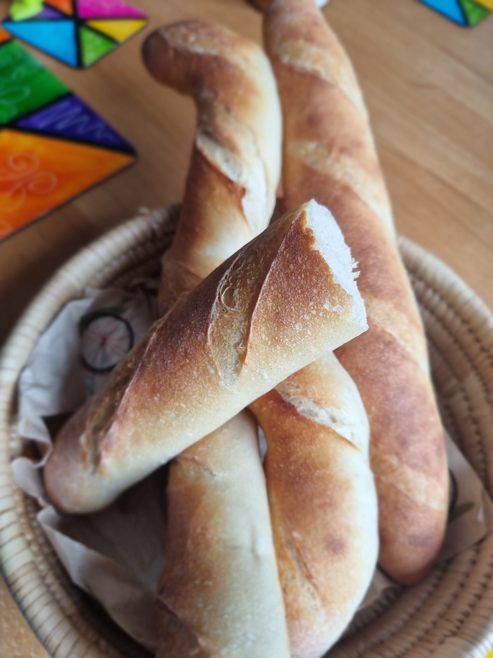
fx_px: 456
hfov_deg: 56.8
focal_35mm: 24
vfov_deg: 71.6
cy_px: 329
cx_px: 246
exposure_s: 1/50
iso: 80
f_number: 1.8
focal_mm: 6.7
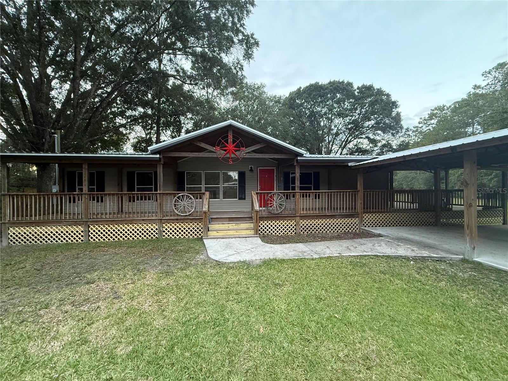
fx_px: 205
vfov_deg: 85.7
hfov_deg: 102.1
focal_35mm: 14
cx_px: 254
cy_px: 190
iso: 400
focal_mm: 2.22
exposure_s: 1/60
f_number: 2.2
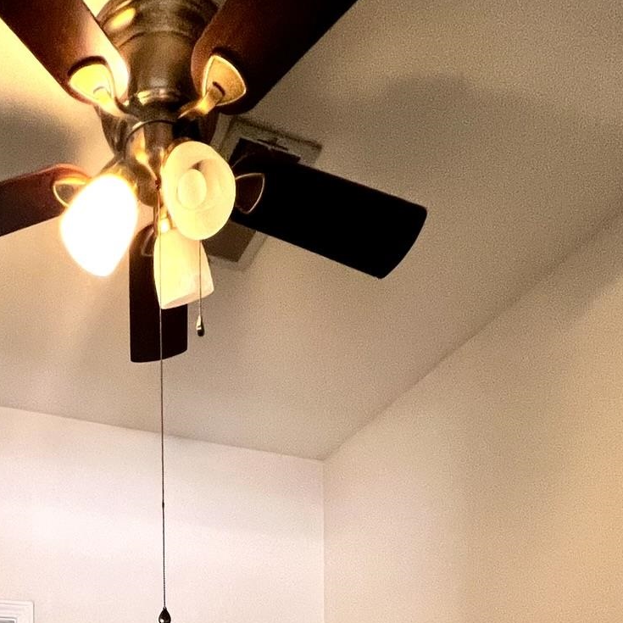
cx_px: 154
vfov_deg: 34.5
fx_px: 652
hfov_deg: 49.1
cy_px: 824
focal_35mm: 32
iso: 250
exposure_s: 1/60
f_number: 1.8
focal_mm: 1.57
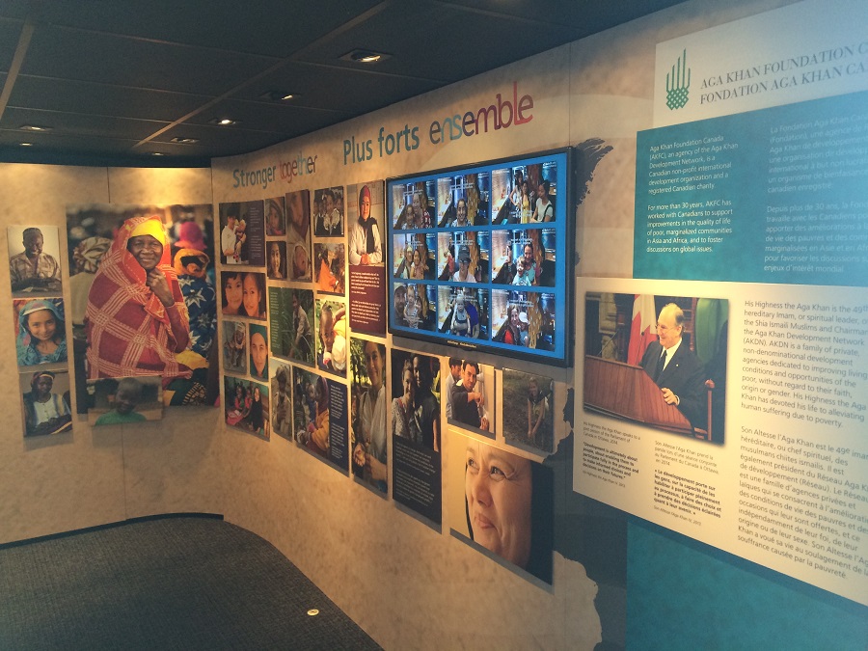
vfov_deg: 48.2
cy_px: 326
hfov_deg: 61.7
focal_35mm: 29
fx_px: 727
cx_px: 434
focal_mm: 4.15
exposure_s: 1/30
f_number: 2.2
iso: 100
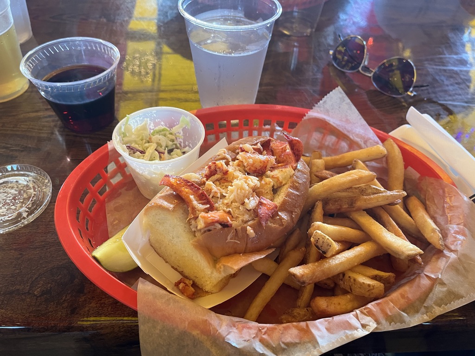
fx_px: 357
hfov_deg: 67.3
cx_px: 238
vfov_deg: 53.1
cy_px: 178
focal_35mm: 26
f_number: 1.6
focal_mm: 5.1
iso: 320
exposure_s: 1/60
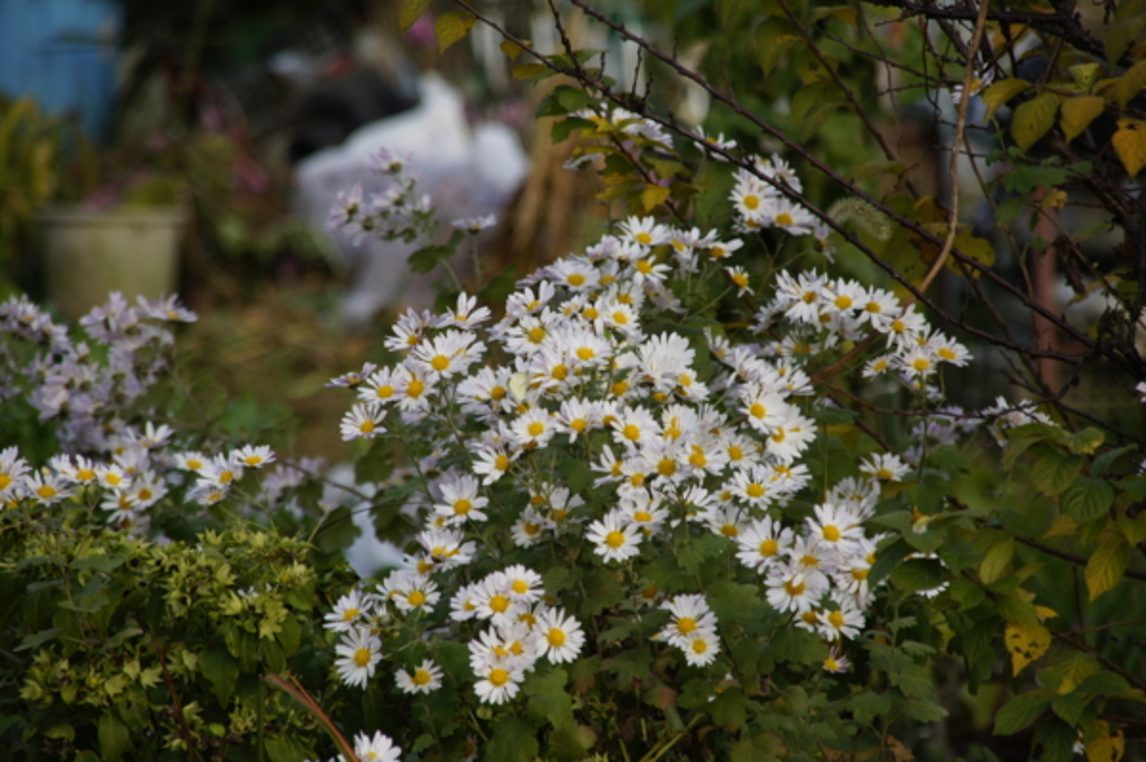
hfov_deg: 6.9
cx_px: 573
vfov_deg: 4.6
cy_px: 381
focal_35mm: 300
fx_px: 9542
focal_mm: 200
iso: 200
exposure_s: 1/320
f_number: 6.3
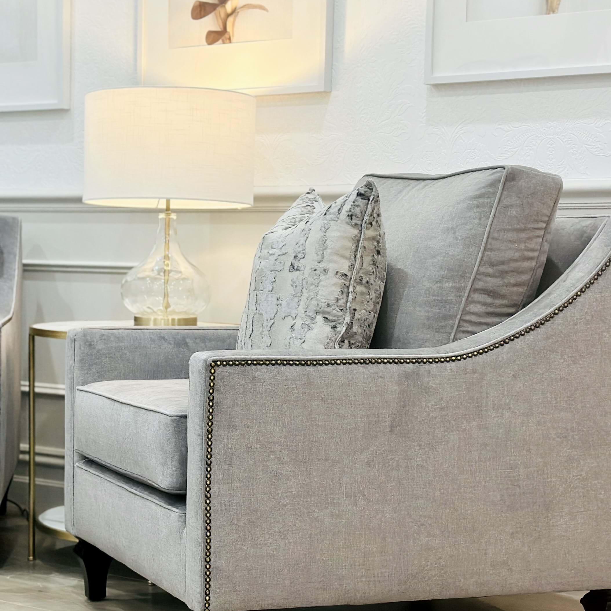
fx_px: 1618
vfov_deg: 21.4
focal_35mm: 81
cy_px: 356
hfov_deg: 21.2
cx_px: 135
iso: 160
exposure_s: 1/100
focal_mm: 6.86
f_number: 1.78
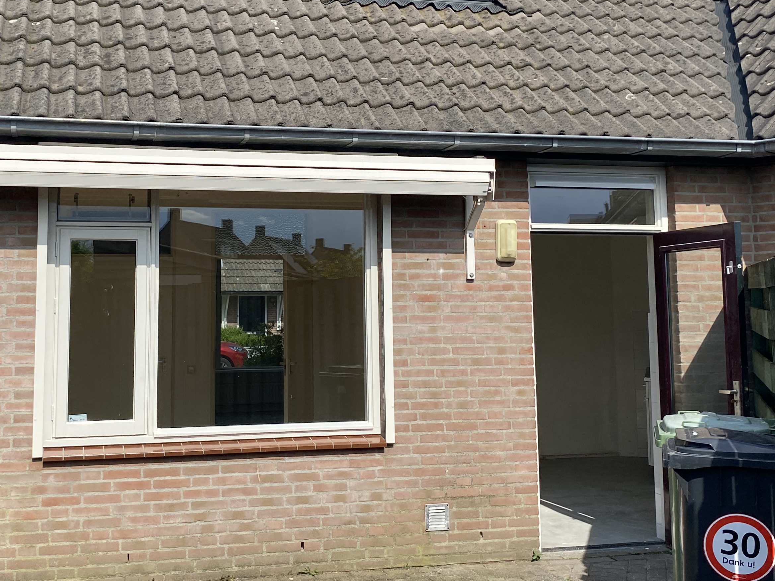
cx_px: 292
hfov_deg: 41.8
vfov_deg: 32.0
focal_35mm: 45
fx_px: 1007
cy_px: 211
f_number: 1.8
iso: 32
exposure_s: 1/2817
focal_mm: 4.25
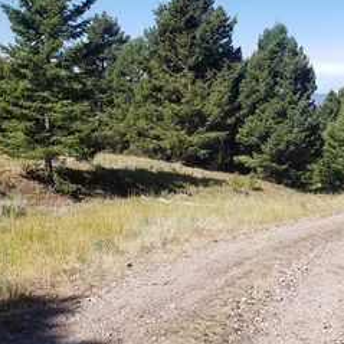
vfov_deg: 35.1
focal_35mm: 48
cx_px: 255
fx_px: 540
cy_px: 119
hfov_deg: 34.7
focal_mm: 4.3
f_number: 2.4
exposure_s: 1/997
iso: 50
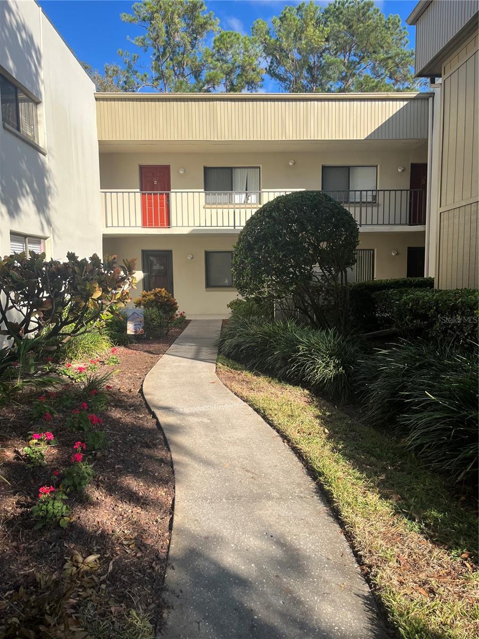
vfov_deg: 67.3
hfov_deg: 53.1
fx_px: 480
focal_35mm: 26
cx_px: 240
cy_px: 320
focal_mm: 5.1
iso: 50
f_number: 1.6
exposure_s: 1/1923
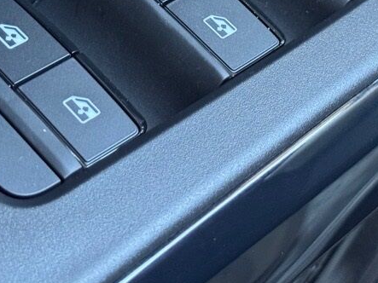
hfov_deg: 17.7
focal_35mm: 111
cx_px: 183
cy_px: -9
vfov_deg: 13.1
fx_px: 1212
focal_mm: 6.76
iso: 500
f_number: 1.78
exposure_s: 1/40
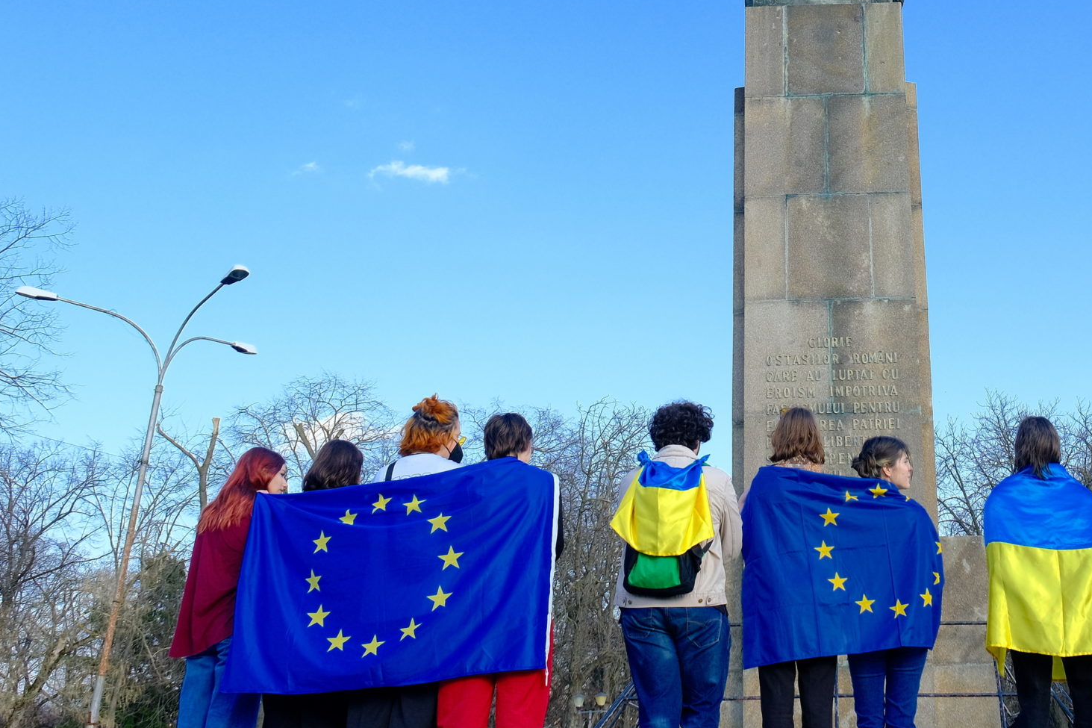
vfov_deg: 31.7
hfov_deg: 44.9
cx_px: 810
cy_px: 261
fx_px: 1274
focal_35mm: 42
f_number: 5.6
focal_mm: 16
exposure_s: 1/240
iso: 320
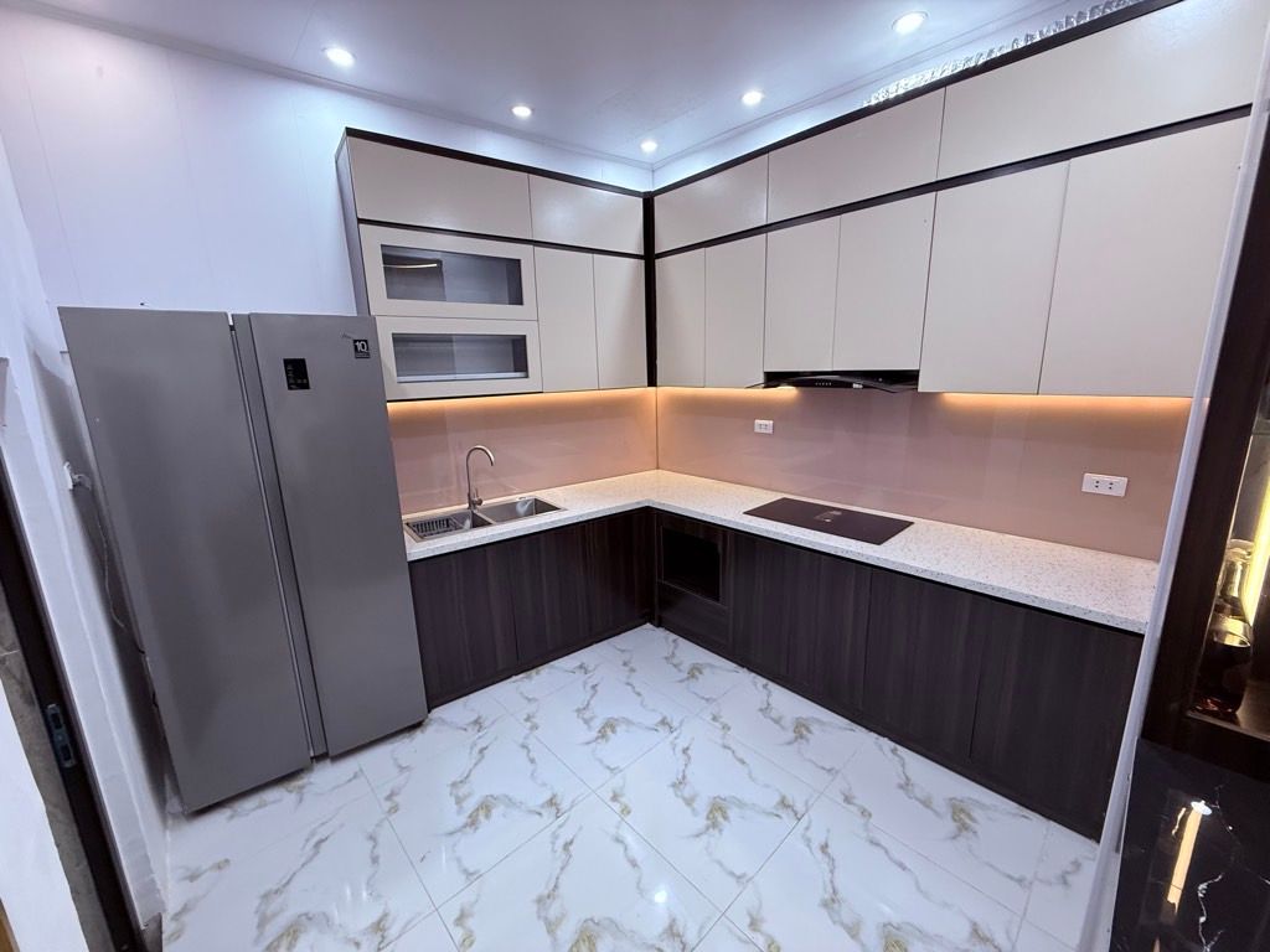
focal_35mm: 14
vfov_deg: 85.7
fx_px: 514
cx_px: 635
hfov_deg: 102.1
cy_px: 476
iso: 320
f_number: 2.2
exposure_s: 1/100
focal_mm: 2.22
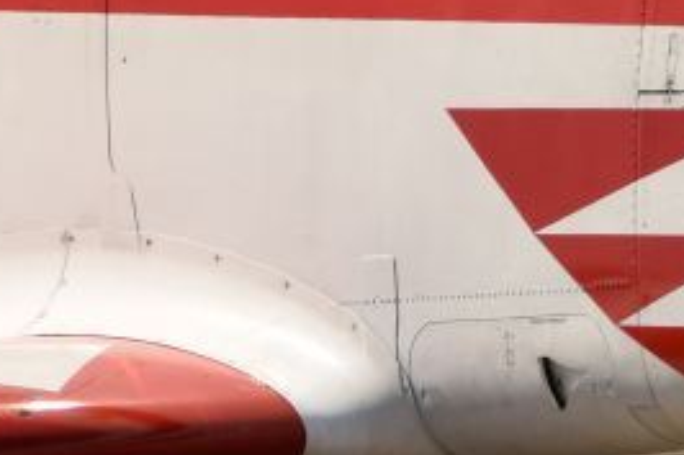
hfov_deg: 1.0
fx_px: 37690
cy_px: 104
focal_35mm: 1985
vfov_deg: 0.7
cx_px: 373
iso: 100
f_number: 5.6
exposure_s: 1/1250
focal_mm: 220
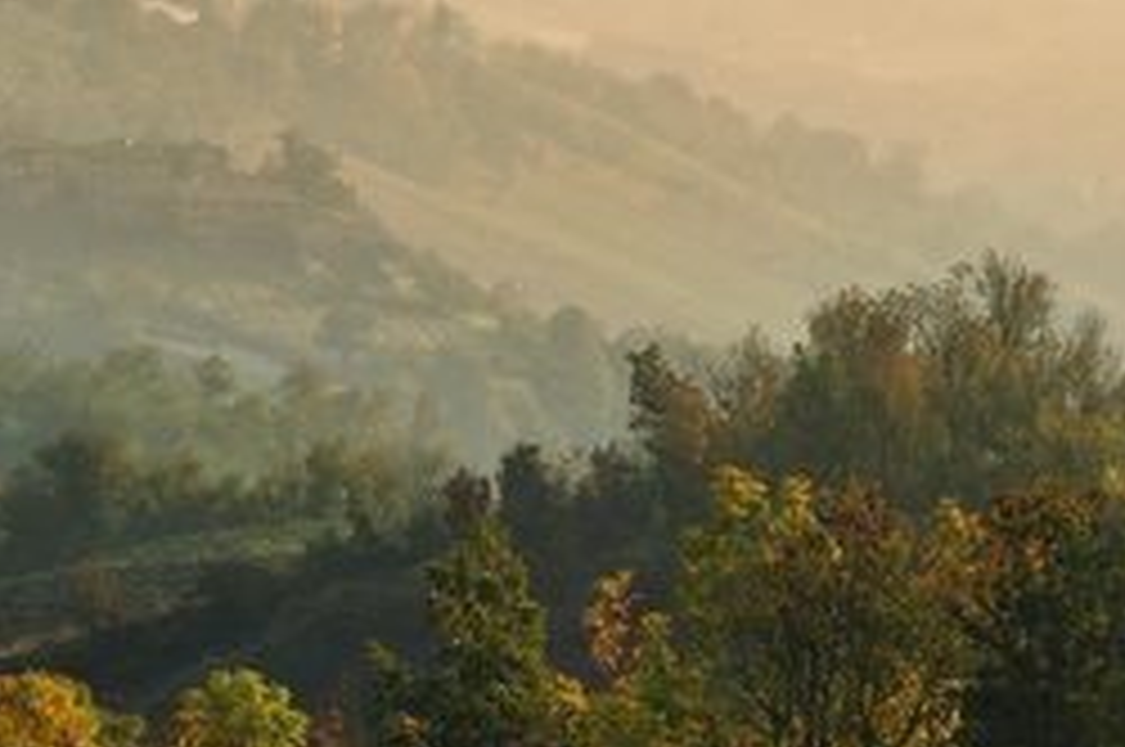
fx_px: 7865
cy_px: 389
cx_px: 36
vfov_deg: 5.4
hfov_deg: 8.1
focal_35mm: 252
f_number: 7.1
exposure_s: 1/800
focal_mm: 70
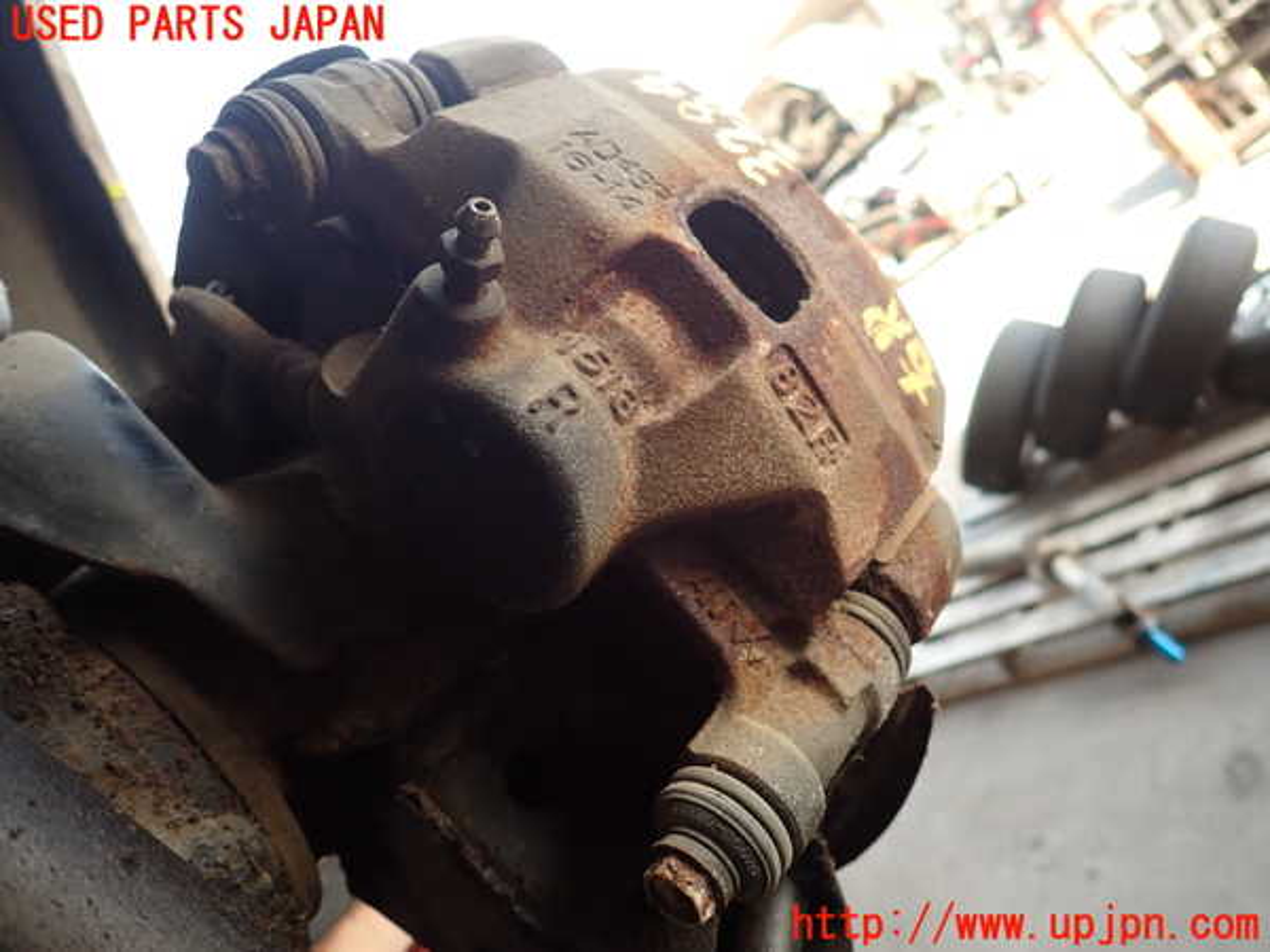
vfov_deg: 54.9
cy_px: 476
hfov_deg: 69.4
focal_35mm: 25
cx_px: 635
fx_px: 917
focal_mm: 4.5
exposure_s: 1/100
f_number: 2
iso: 100
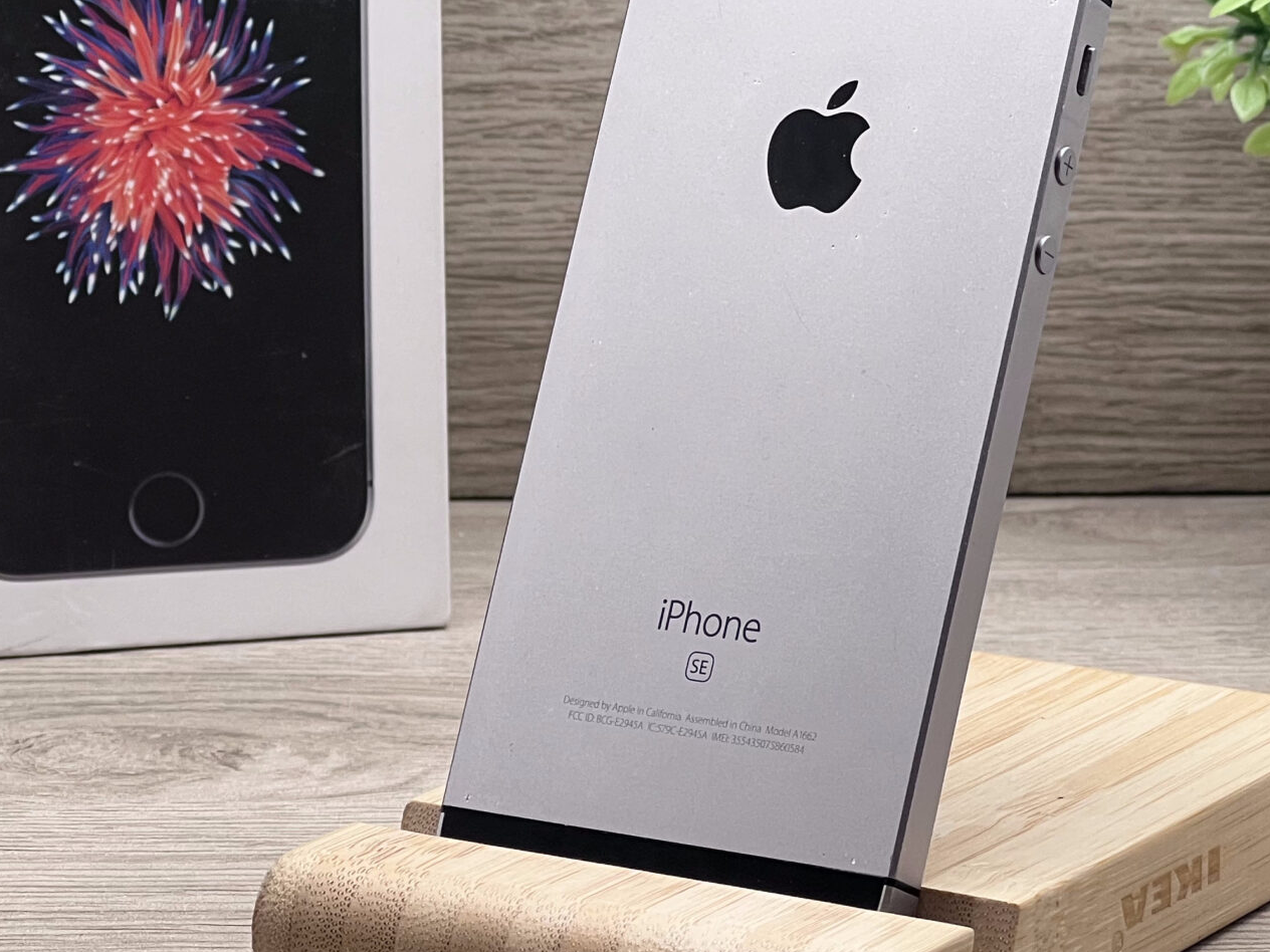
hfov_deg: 12.7
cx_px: 709
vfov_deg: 9.5
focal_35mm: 156
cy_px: 168
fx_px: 5723
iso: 80
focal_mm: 9
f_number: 2.8
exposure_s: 1/100
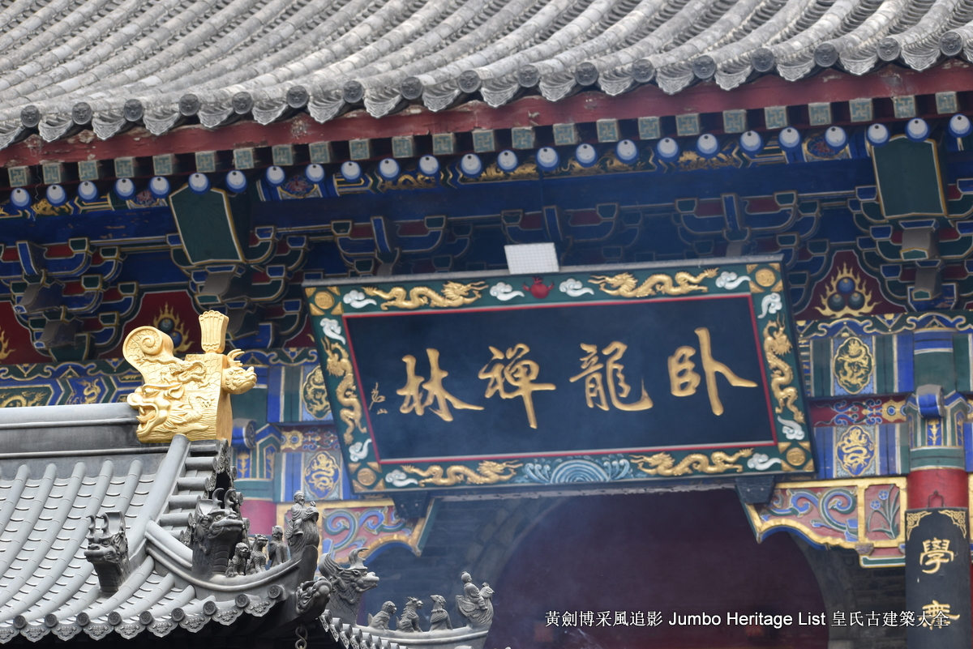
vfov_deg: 13.1
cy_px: 324
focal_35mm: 105
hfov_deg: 19.4
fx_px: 2839
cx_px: 486
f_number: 6.3
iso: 200
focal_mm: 70
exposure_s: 1/250
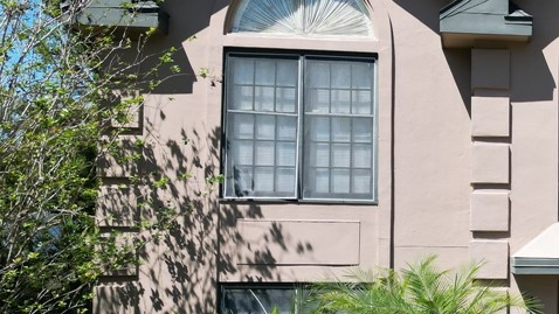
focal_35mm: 56
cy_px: 224
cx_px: 561
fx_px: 830
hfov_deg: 33.9
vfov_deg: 21.3
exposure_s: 1/2500
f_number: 1.7
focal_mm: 6.72
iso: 150
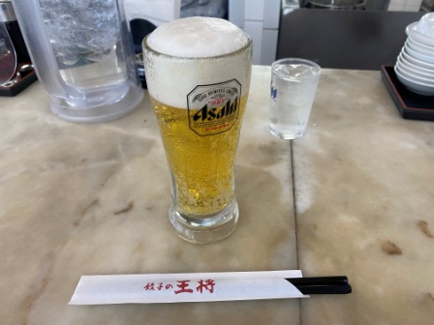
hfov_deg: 67.3
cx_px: 217
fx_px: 326
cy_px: 162
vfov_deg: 53.1
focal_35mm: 26
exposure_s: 1/60
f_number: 1.8
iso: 80
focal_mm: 4.25
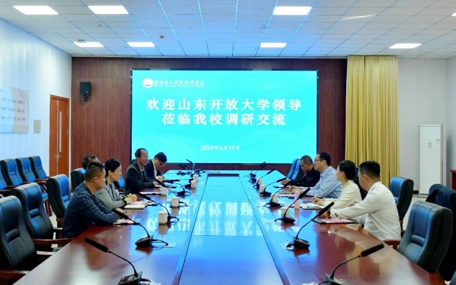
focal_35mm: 31
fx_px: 385
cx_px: 227
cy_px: 148
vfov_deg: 40.6
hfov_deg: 61.2
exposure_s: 1/100
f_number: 4.5
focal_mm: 20
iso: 1100
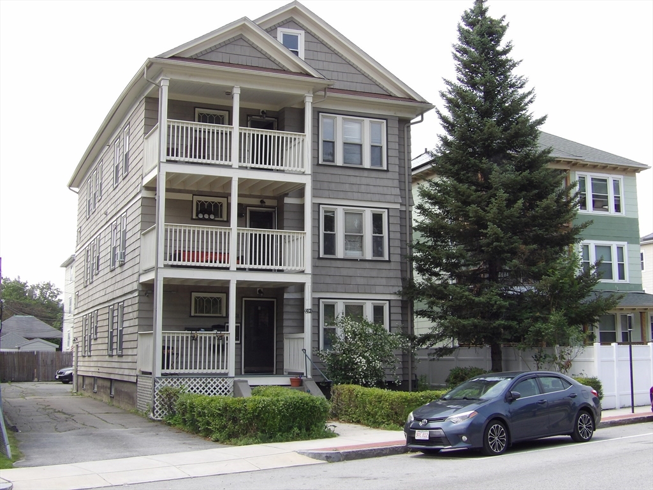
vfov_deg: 31.5
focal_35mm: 46
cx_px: 326
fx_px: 868
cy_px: 245
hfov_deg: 41.2
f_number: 7.6
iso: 100
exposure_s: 1/96
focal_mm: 8.2
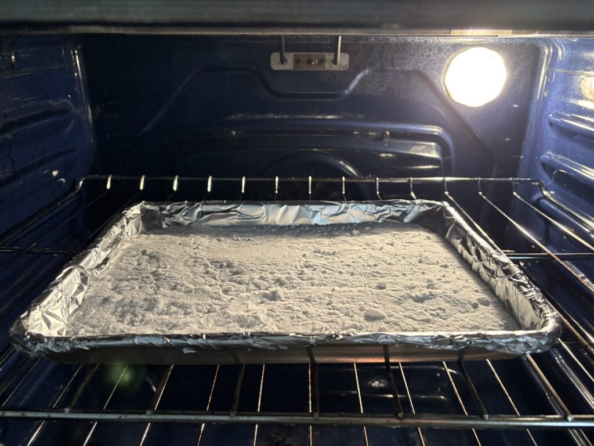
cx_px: 297
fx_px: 446
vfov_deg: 53.1
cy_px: 223
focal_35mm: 26
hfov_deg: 67.3
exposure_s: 1/60
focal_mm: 5.96
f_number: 1.6
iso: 320
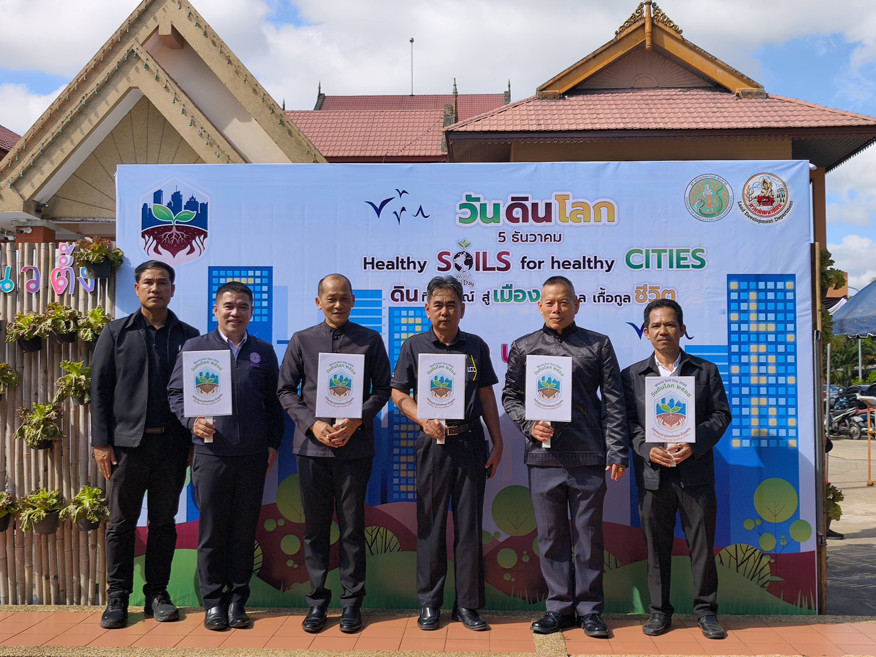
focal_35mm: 36
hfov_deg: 51.4
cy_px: 328
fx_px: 911
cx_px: 438
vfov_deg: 39.7
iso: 50
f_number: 1.6
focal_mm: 6.57
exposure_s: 1/3329
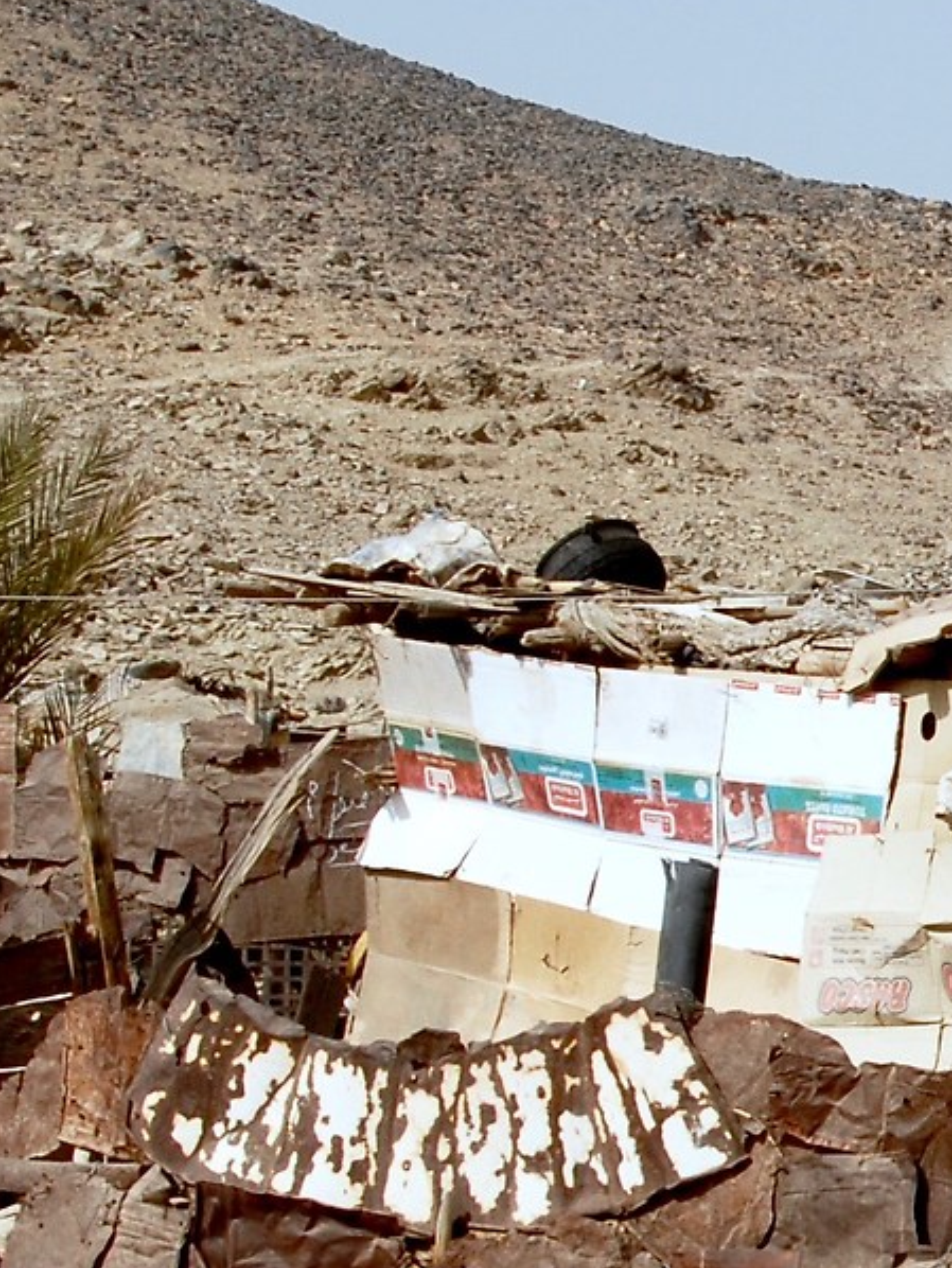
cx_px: 1586
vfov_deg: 14.1
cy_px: 1005
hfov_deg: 10.2
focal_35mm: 139
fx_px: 5093
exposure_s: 1/250
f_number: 10
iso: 160
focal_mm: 24
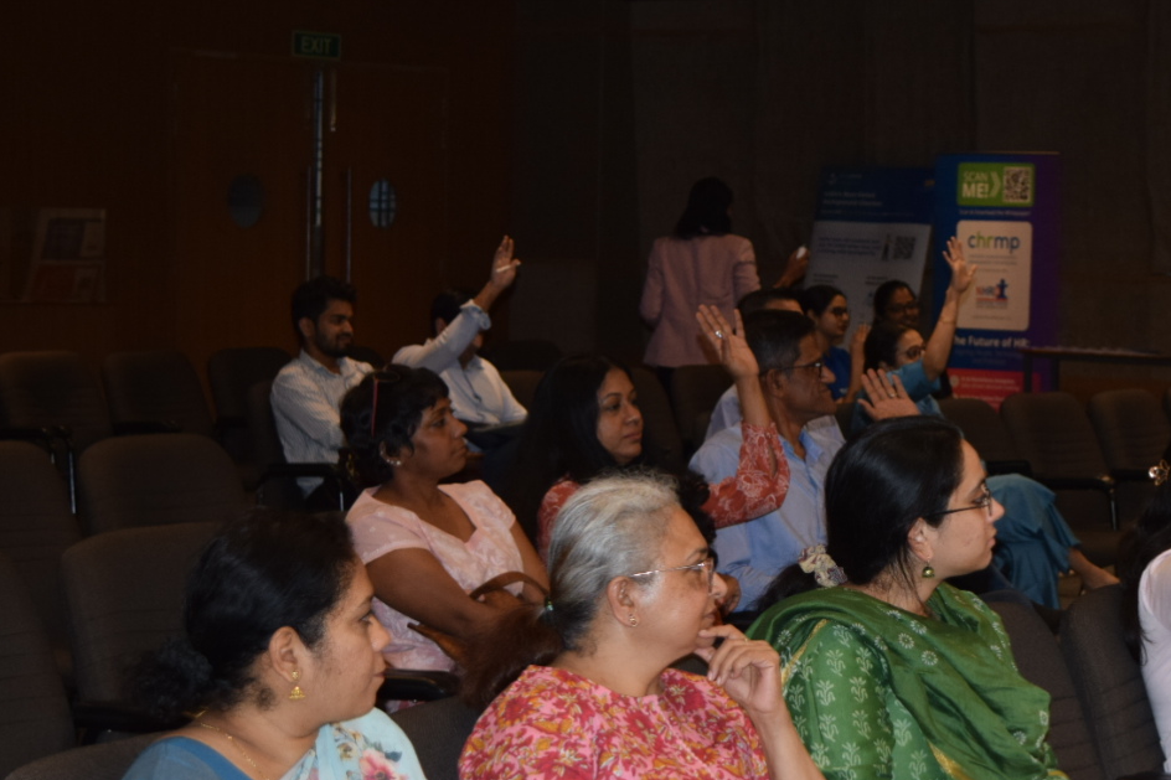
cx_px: 968
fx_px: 3350
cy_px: 474
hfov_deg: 19.6
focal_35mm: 103
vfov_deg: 13.3
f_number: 5
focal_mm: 40
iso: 800
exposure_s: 1/60
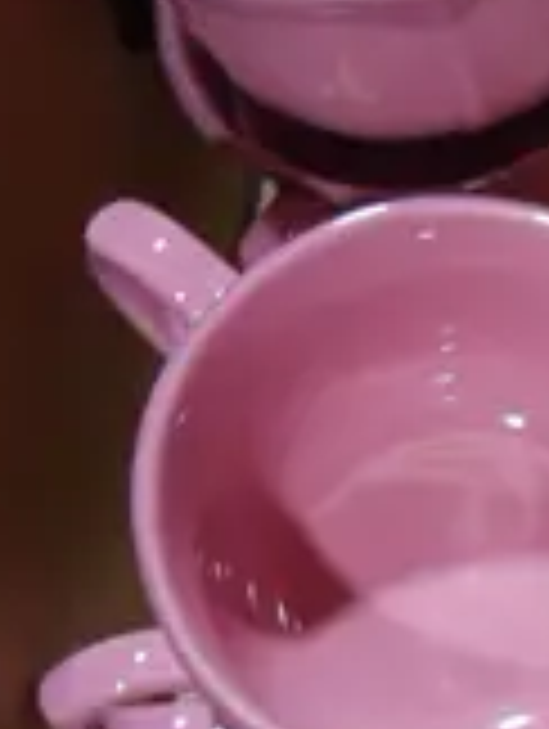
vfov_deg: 9.8
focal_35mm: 202
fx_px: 4260
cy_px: 544
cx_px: 1305
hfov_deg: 7.0
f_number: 3.6
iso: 250
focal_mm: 16
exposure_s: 1/60
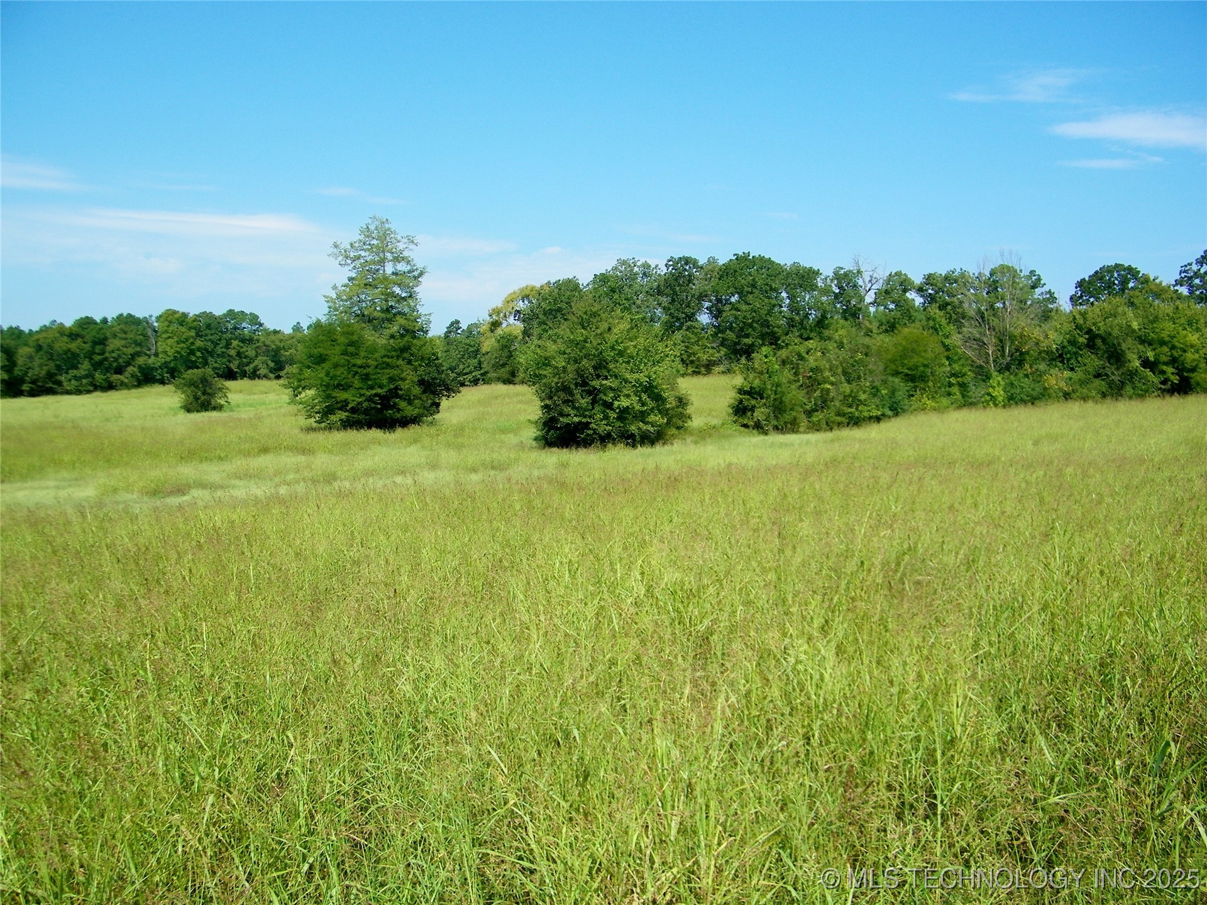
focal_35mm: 28
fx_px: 976
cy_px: 452
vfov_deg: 49.7
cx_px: 604
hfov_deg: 63.4
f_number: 7
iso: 80
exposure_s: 1/200
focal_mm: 5
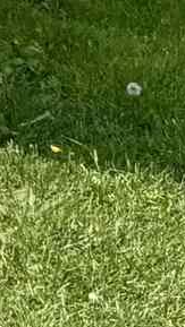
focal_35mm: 301
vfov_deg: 6.2
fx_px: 2620
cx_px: -1019
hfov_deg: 3.4
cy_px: -851
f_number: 1.6
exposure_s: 1/3205
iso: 50
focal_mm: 5.96
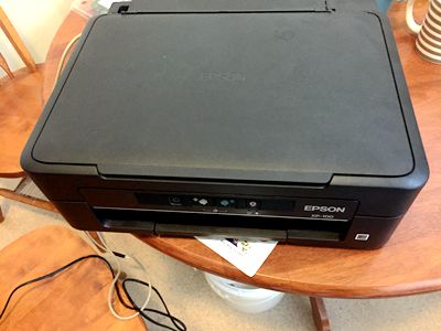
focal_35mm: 29
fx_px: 369
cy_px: 166
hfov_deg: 61.7
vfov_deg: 48.2
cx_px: 220
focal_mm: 4.15
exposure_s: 1/15
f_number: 2.2
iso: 500
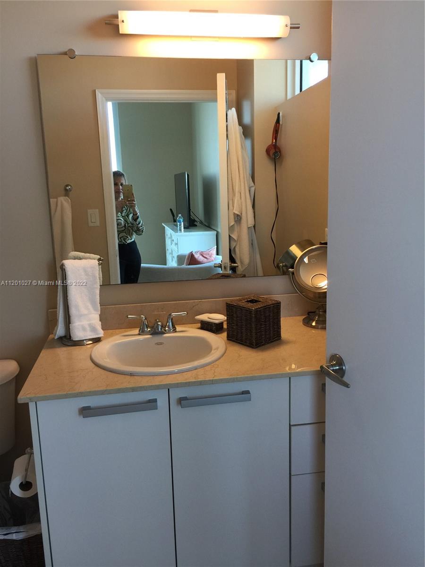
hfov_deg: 48.2
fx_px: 475
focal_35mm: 29
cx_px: 212
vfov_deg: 61.7
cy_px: 284
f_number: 2.2
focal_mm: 4.15
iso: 40
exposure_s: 1/30
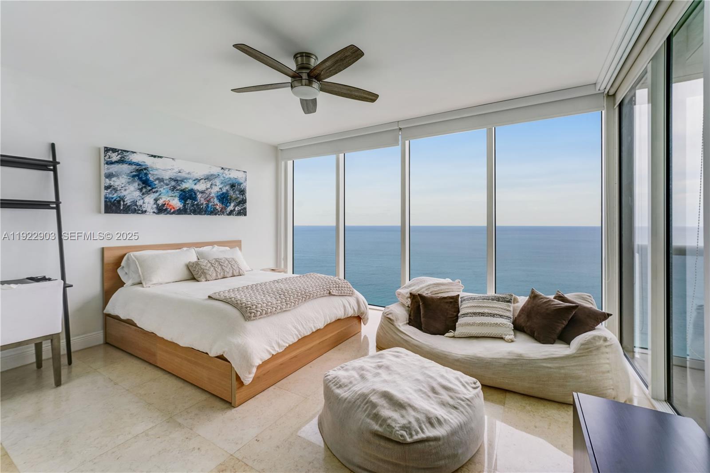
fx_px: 276
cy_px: 236
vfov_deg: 81.2
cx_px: 355
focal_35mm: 14
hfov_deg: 104.3
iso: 100
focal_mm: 14
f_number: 9
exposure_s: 1/50
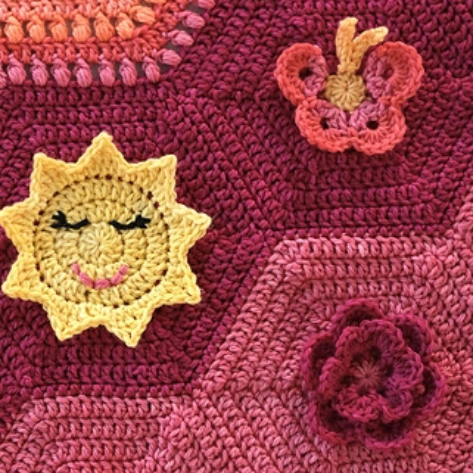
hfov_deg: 20.4
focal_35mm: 83
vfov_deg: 20.9
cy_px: 183
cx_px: 24
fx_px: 1283
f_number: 4
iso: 1250
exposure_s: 1/100
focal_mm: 32.5
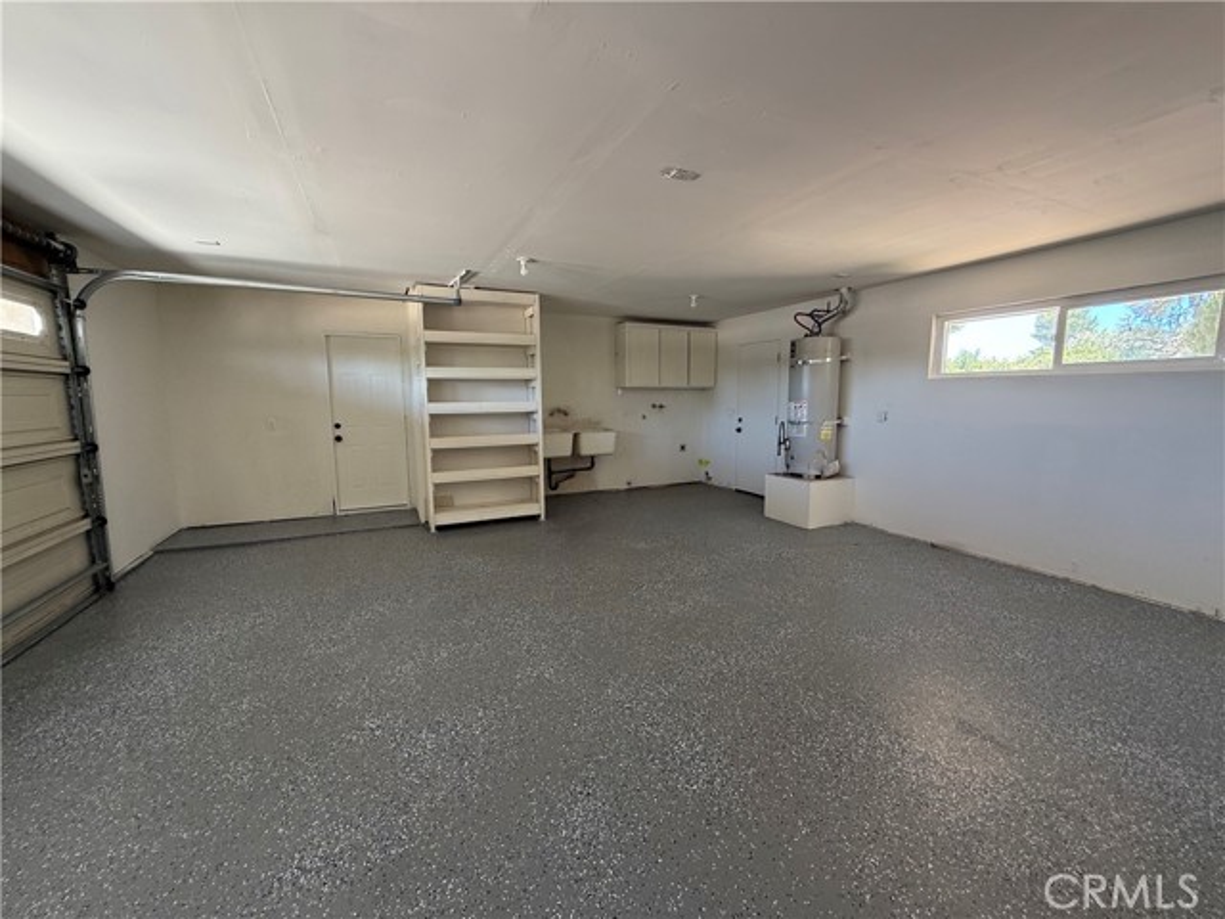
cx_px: 612
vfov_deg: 85.7
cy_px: 460
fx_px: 495
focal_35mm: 14
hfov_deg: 102.1
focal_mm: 2.22
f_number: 2.2
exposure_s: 1/30
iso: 100
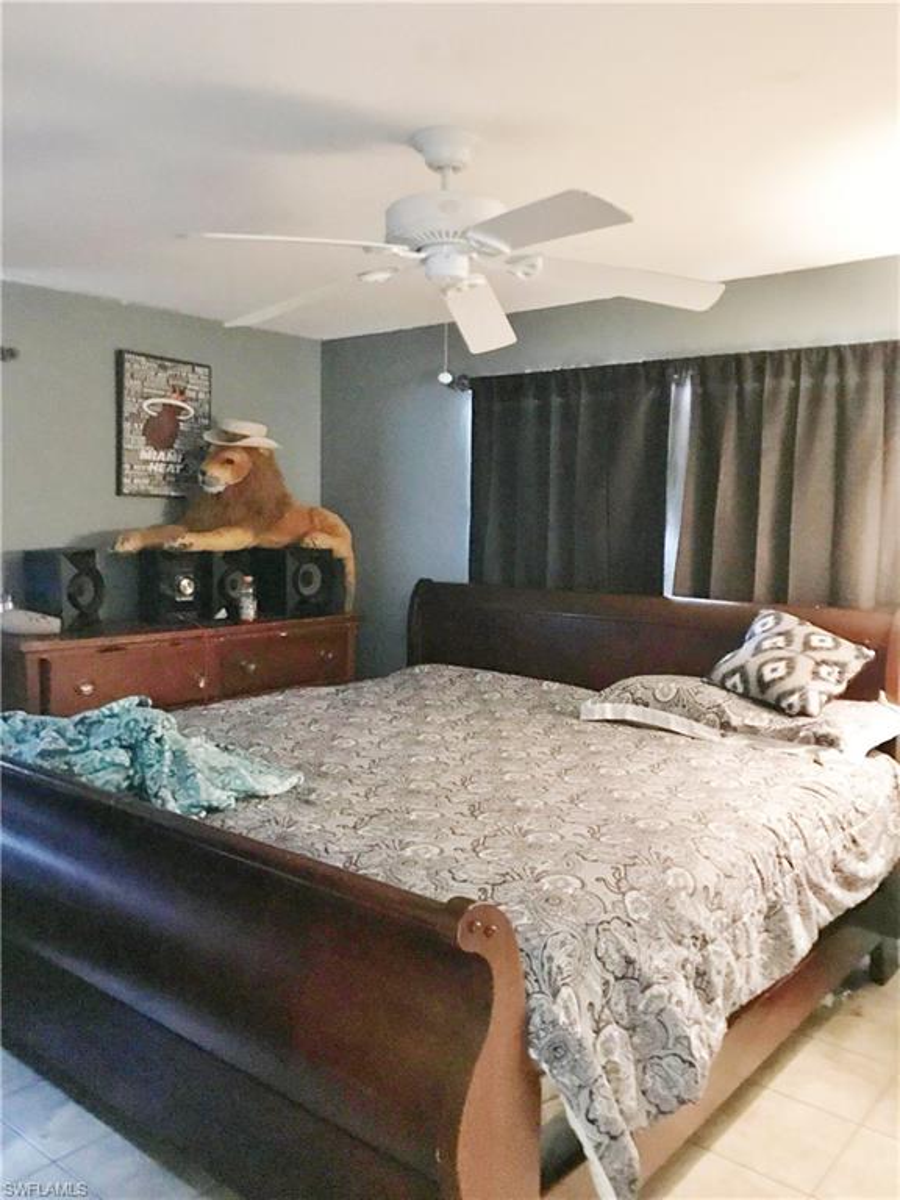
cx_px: 450
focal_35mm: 28
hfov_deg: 49.7
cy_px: 600
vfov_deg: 63.4
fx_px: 971
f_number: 1.8
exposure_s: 1/4
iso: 200
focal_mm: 3.99
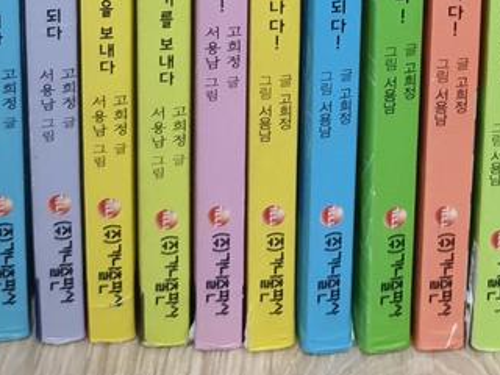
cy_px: -239
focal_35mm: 104
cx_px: 309
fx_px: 1502
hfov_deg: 18.9
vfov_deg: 13.2
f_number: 1.5
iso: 320
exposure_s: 1/40
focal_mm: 4.3
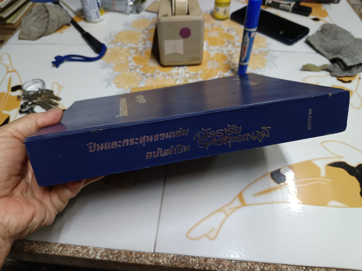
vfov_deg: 56.8
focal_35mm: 24
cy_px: 136
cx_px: 181
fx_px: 251
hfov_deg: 71.6
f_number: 1.7
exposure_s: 1/25
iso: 1013
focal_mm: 5.31
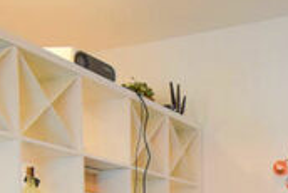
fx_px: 488
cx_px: 251
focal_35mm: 61
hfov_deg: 31.5
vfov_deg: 19.0
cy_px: 306
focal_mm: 10
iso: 1800
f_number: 4.5
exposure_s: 1/60
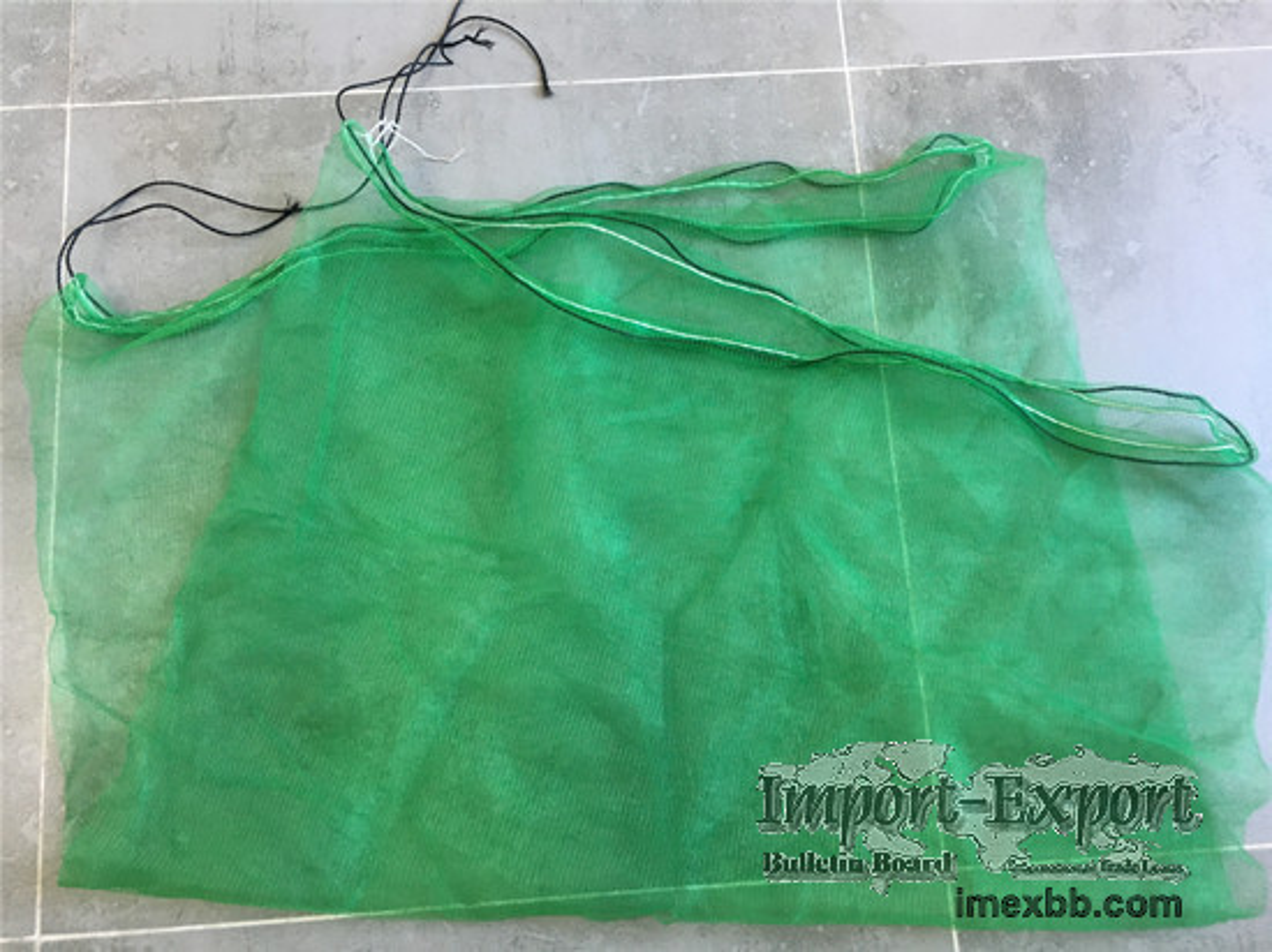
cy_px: 476
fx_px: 1065
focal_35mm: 29
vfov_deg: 48.2
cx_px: 636
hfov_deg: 61.7
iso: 125
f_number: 2.2
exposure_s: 1/33
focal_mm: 4.15
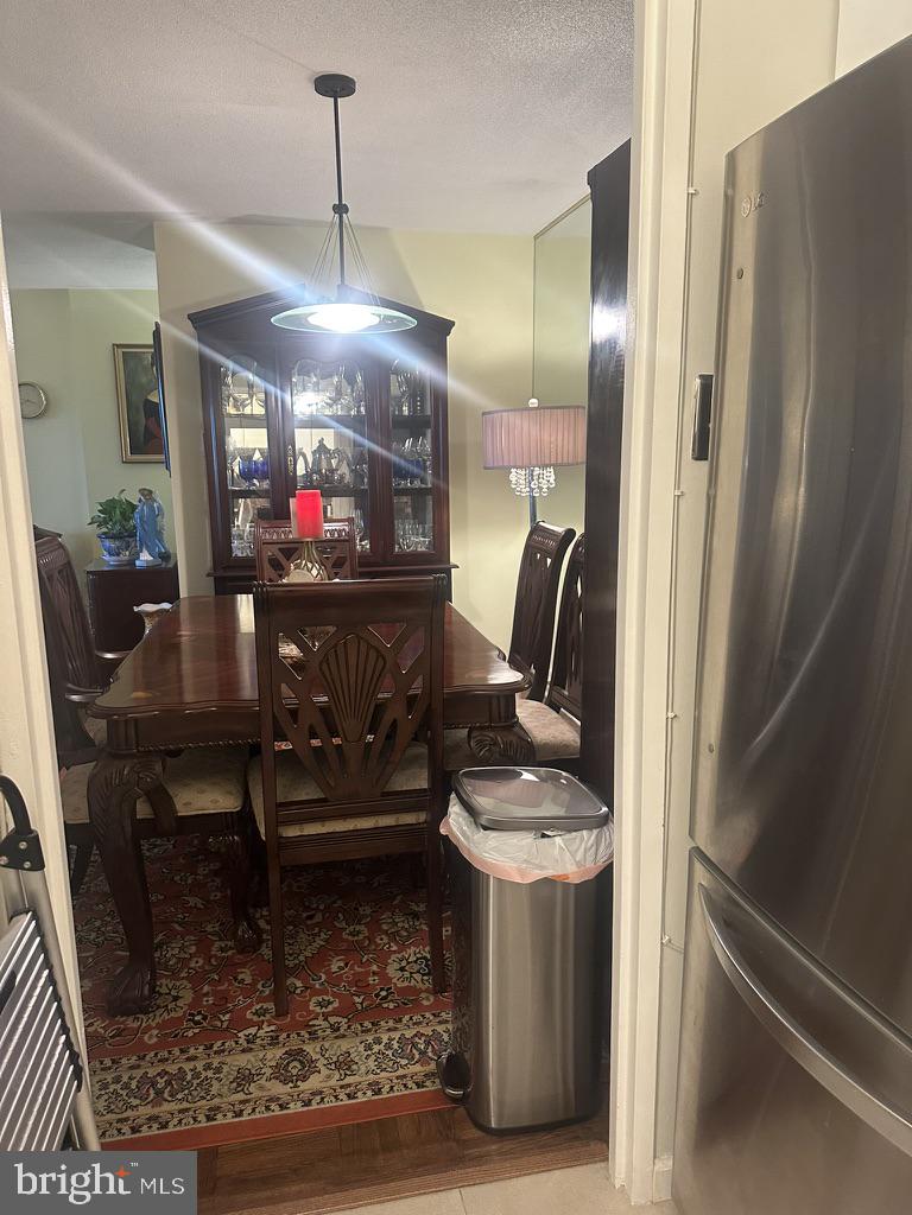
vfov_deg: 71.6
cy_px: 608
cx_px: 456
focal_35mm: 24
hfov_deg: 56.8
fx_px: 843
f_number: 1.78
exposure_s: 1/60
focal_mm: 6.86
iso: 320
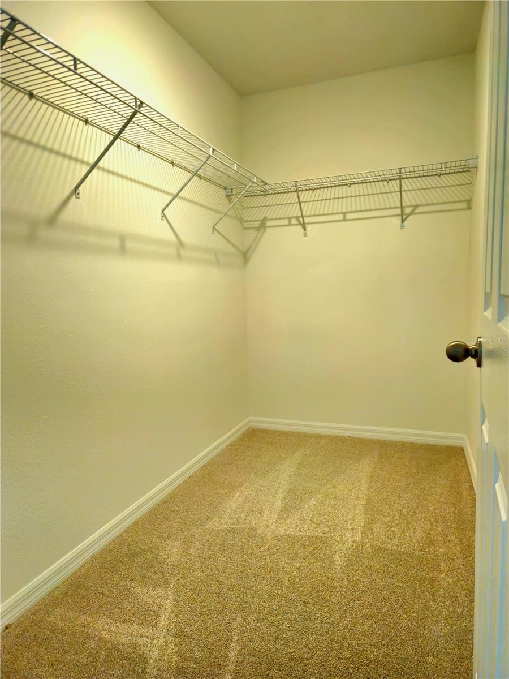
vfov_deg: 73.9
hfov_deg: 58.9
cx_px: 254
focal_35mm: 23
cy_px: 340
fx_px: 451
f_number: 1.8
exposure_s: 1/60.2
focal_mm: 5.4
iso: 200
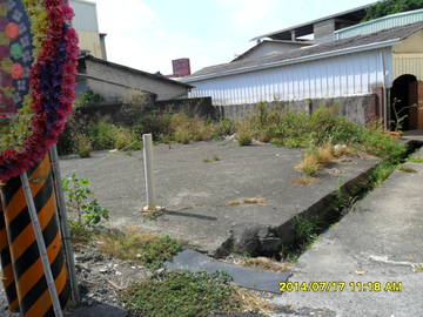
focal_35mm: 27
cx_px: 212
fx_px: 330
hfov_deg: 65.3
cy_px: 158
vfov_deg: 51.4
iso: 100
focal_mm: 4.9
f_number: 3.5
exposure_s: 1/1000
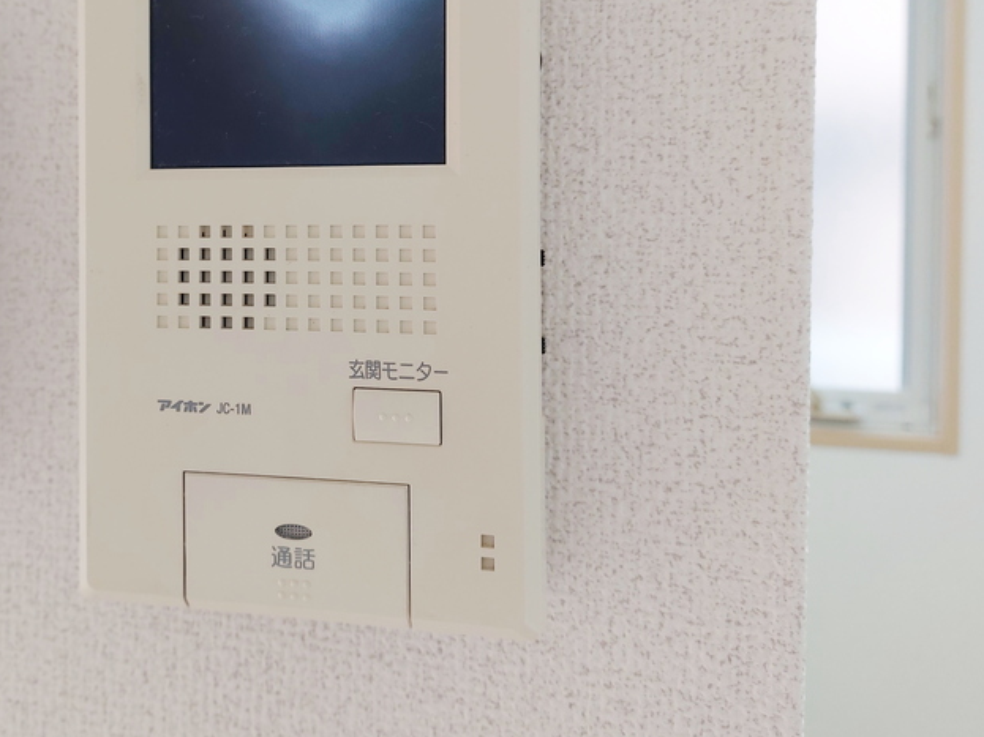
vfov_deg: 37.9
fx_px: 1052
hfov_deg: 49.1
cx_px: 311
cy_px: 208
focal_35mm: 37
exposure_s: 1/24
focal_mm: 5.23
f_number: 1.8
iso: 50
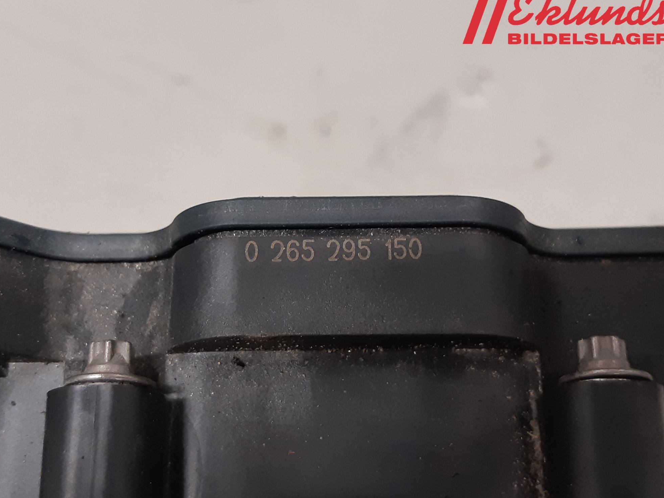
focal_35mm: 27
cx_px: 325
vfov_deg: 51.4
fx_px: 518
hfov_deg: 65.3
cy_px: 246
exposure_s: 1/50
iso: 160
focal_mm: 3.93
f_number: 1.7
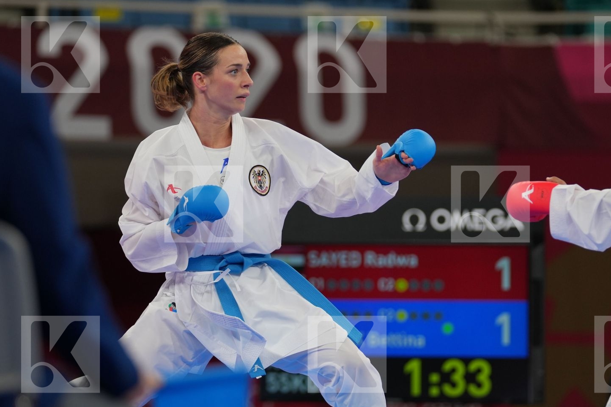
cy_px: 204
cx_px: 347
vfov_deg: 4.8
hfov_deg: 7.1
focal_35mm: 289
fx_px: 4904
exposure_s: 1/1000
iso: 500
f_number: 2.8
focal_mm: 155
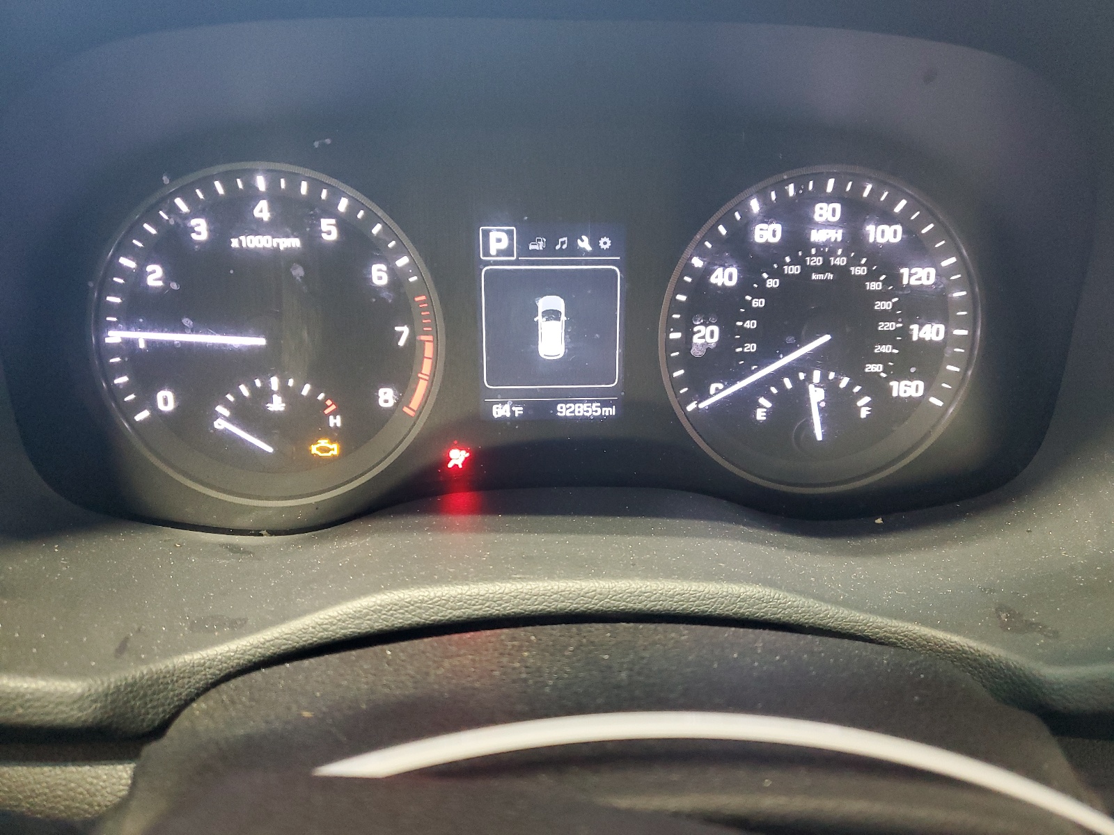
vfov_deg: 53.1
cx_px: 557
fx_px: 837
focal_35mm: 26
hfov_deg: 67.3
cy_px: 418
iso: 293
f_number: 1.5
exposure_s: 1/20
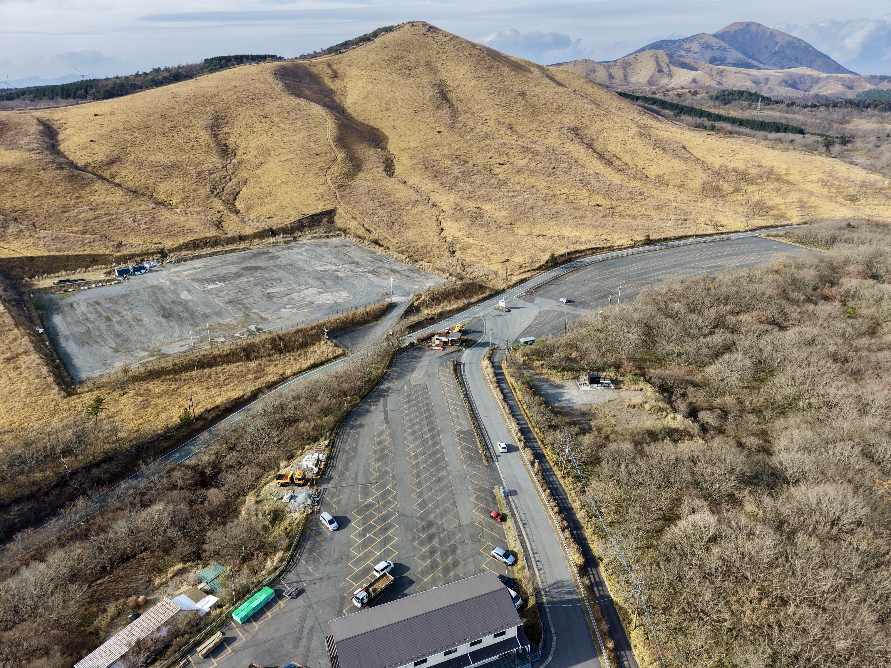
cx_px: 446
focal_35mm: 23
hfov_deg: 73.9
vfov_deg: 58.9
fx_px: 592
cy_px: 334
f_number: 1.8
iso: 200
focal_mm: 8.67
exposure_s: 1/400
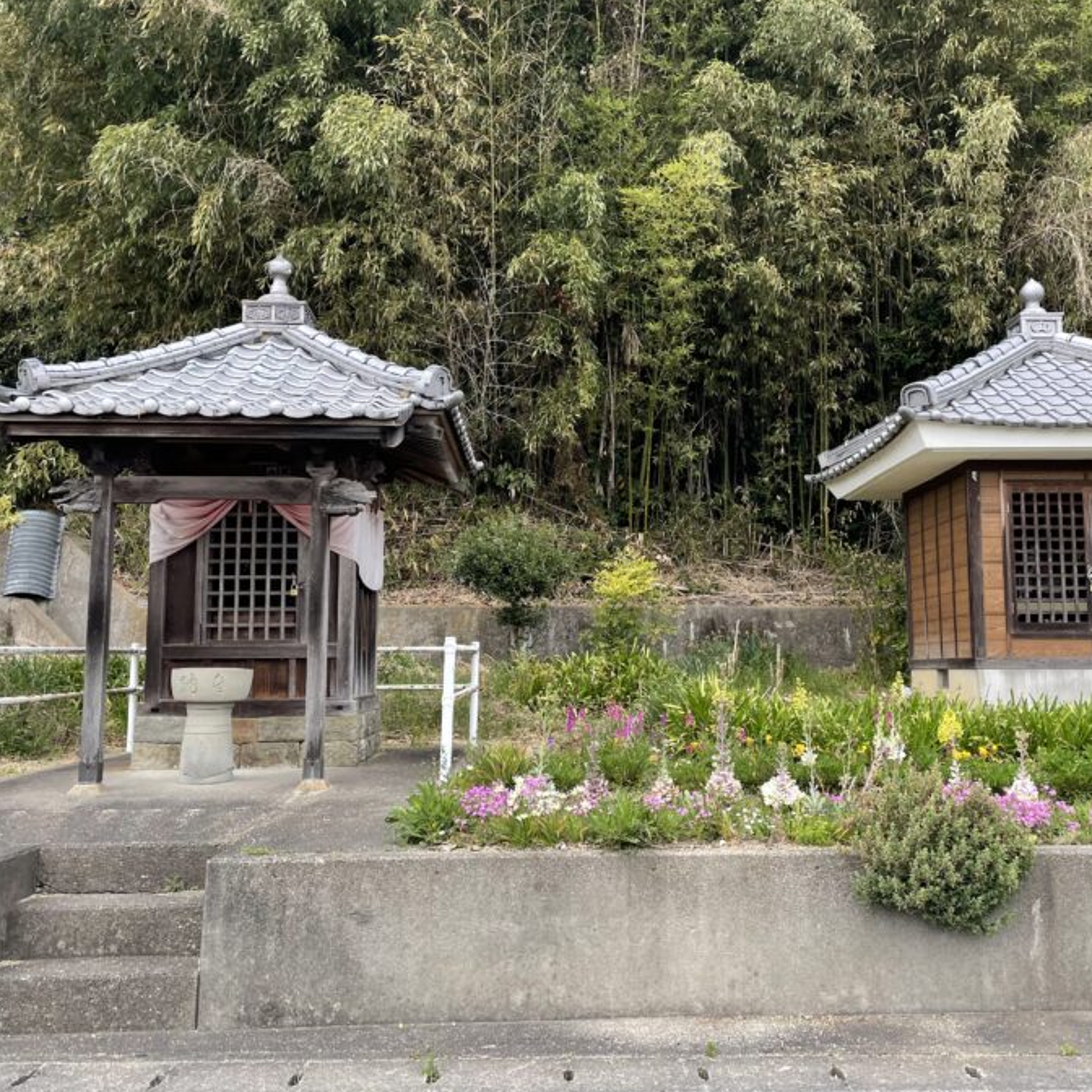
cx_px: 616
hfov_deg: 47.1
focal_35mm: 35
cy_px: 530
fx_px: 1249
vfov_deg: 47.2
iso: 32
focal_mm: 4.2
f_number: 1.6
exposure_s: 1/1125
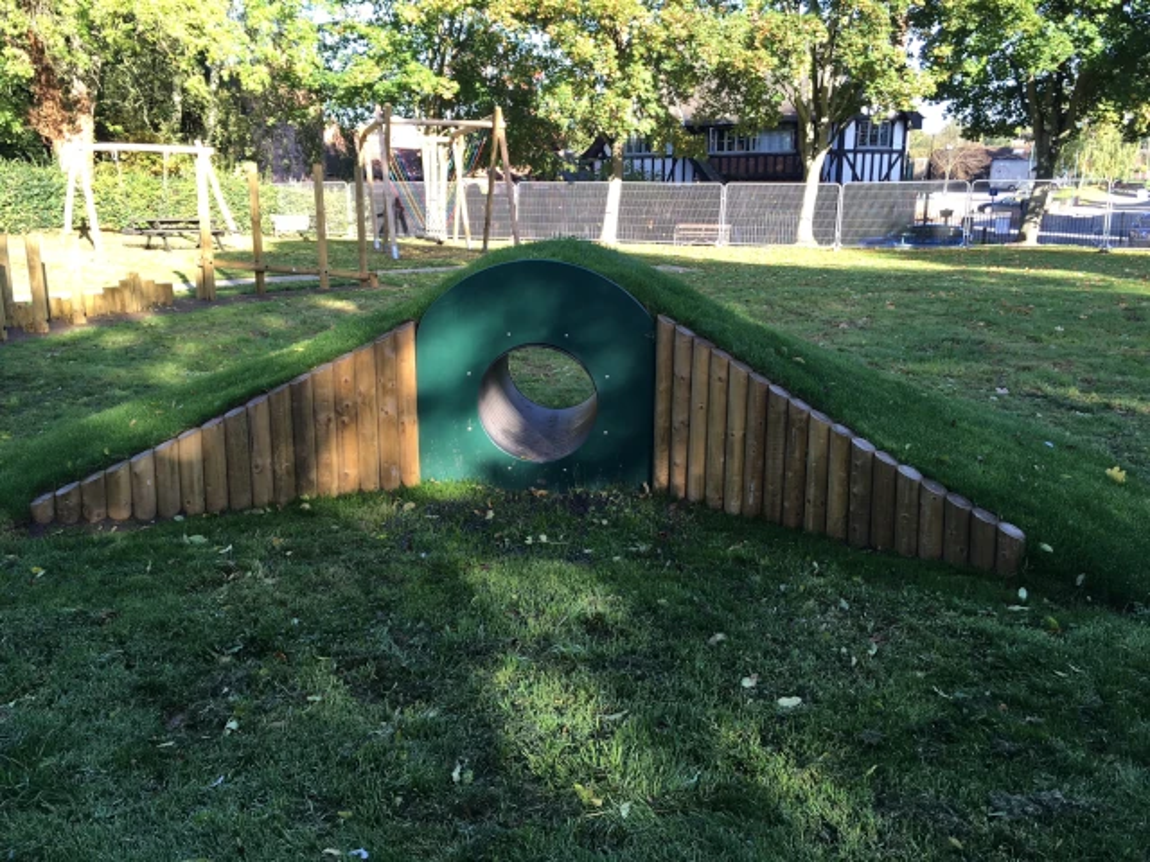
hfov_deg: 61.7
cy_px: 431
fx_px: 963
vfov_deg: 48.2
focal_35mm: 29
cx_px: 575
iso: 25
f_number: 2.2
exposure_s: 1/127
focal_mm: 4.15
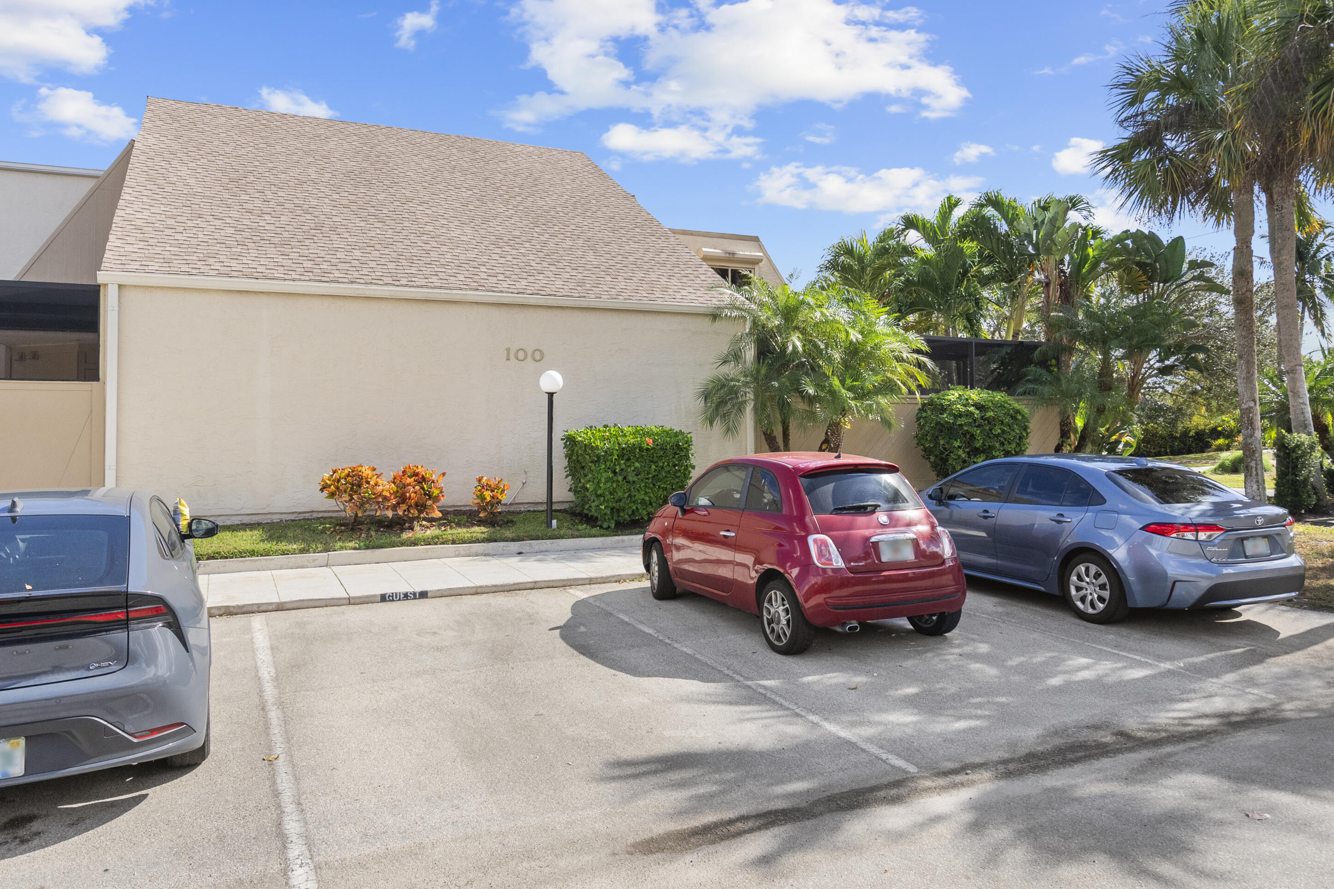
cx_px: 675
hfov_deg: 71.5
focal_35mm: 25
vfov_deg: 51.3
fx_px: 926
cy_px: 437
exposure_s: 1/2000
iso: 1600
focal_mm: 24
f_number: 8
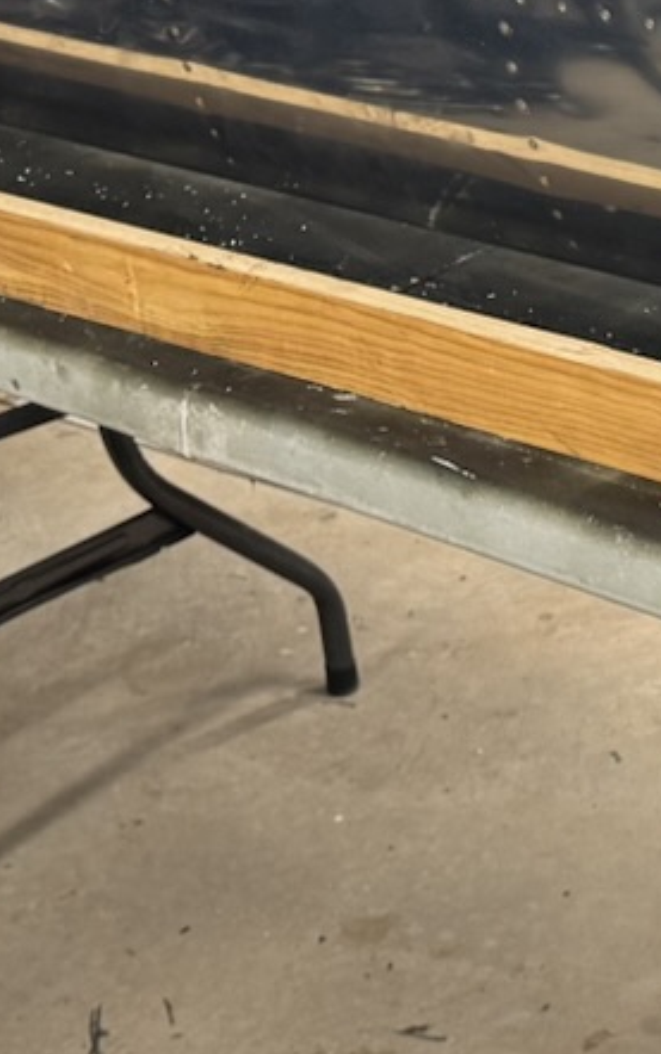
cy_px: -52
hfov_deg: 10.9
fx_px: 3308
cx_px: 1057
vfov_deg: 17.6
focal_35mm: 115
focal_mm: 6.76
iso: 200
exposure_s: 1/60
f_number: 1.78
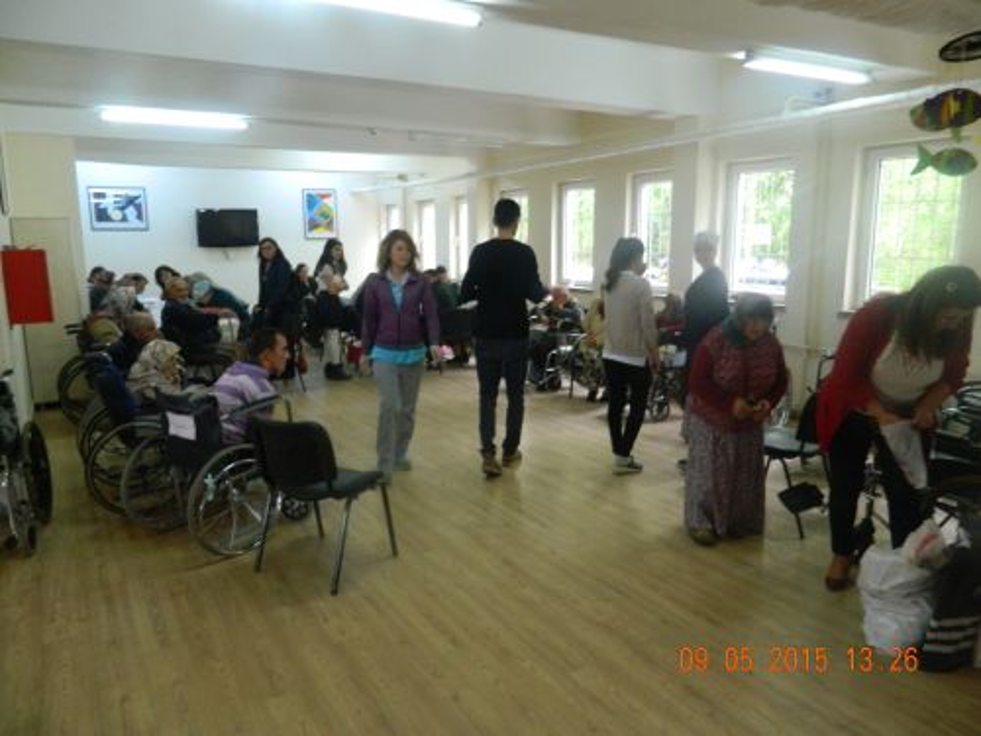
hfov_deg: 69.4
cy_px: 368
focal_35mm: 25
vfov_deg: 54.9
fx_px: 708
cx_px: 490
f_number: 3.1
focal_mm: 4.5
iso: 360
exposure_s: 1/40
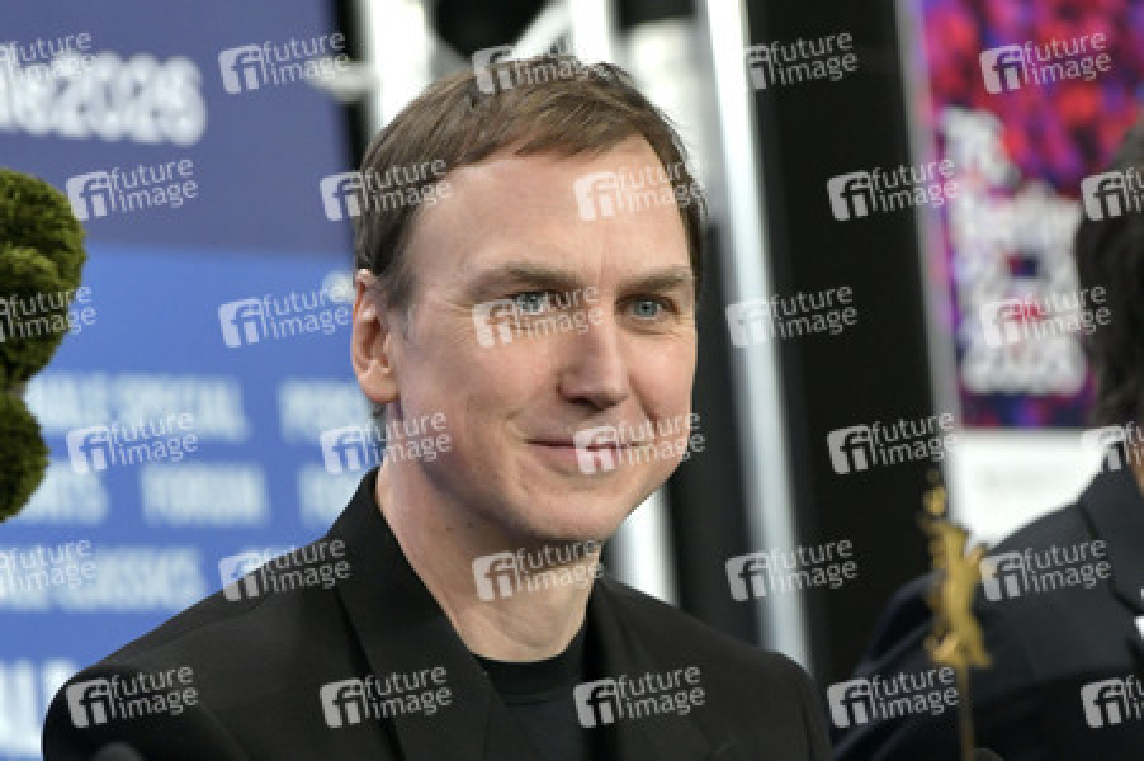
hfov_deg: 10.3
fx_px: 6351
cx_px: 572
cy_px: 380
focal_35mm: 200
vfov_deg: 6.9
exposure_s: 1/200
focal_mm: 200
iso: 1600
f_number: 5.6
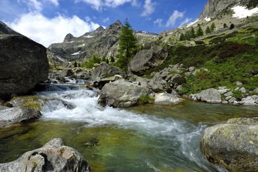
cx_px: 127
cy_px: 88
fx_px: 122
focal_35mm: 17
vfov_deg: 70.5
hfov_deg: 93.2
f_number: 20
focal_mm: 16
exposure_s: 1/30
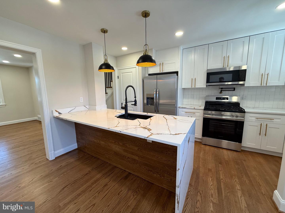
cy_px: 106
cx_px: 142
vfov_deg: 85.7
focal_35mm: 14
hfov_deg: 102.1
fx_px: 115
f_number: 2.2
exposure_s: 1/120
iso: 125
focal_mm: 2.22
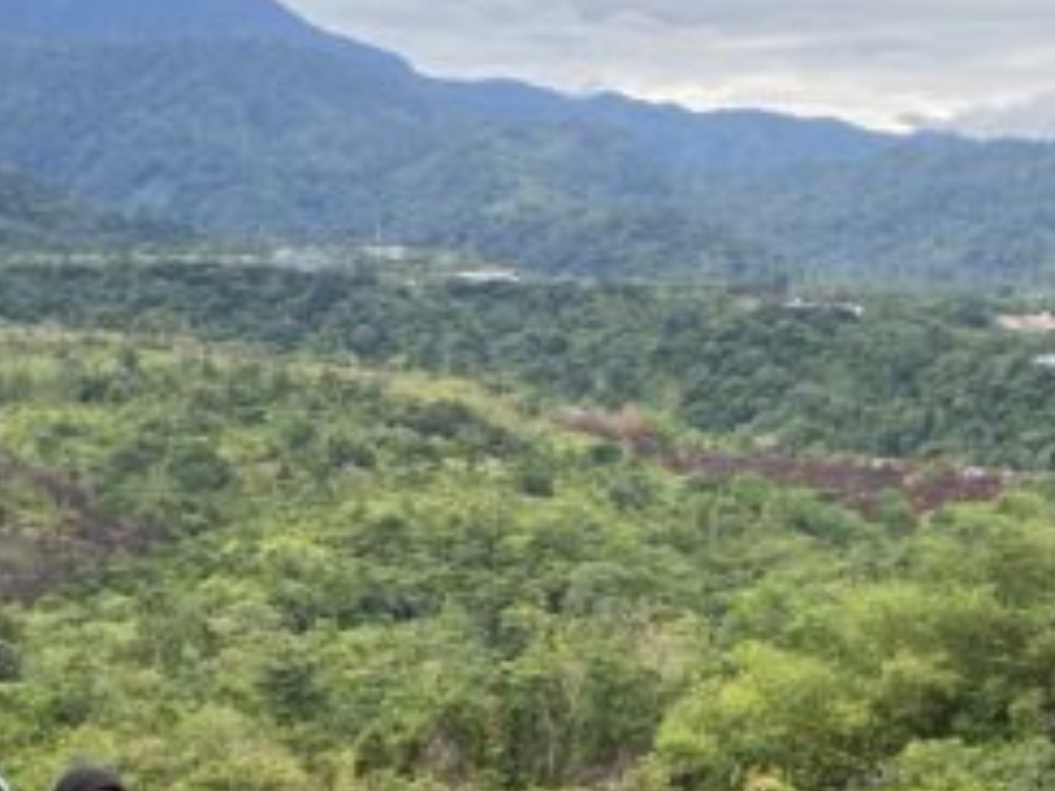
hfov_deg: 23.8
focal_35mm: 82
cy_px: 674
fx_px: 2499
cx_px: 450
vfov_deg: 17.8
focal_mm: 4.25
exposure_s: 1/375
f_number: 1.8
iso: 32
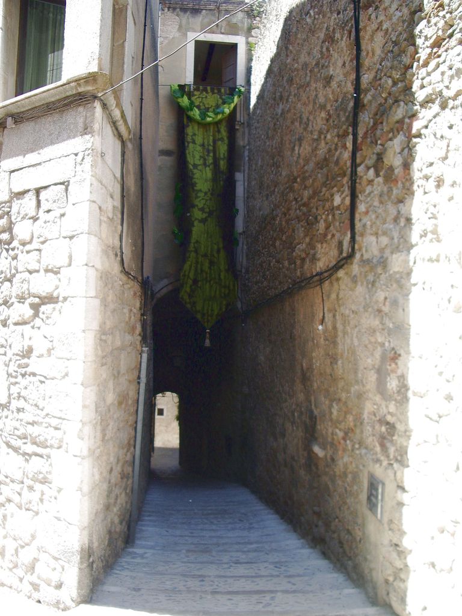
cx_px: 231
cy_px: 308
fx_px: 623
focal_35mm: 35
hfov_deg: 40.7
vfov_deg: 52.6
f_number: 2.6
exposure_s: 1/125
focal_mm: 5.8
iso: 50
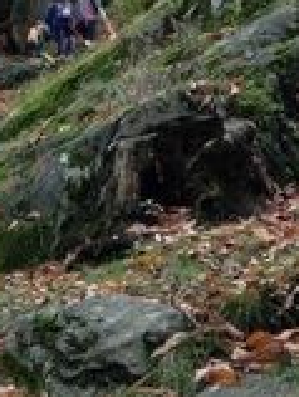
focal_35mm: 125
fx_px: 1436
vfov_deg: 15.7
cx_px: -33
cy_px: 183
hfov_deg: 11.7
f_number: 2.4
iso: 50
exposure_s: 1/120
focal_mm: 4.12
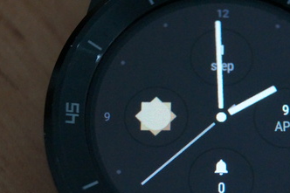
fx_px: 1119
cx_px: 221
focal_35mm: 139
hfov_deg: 14.7
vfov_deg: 9.8
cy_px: 137
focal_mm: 50
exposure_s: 1/40
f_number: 5.6
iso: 3200
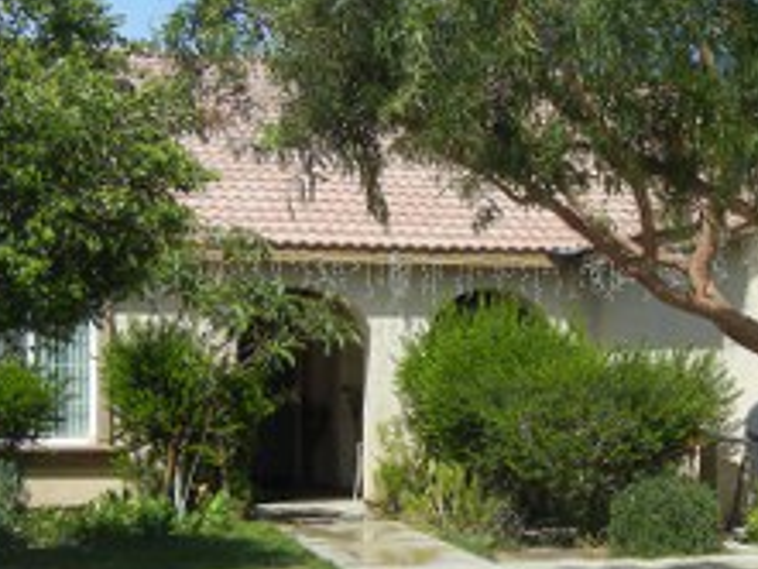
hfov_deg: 22.2
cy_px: 356
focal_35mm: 87
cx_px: 607
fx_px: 1906
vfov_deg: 17.0
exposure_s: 1/350
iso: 160
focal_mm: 5.4
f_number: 7
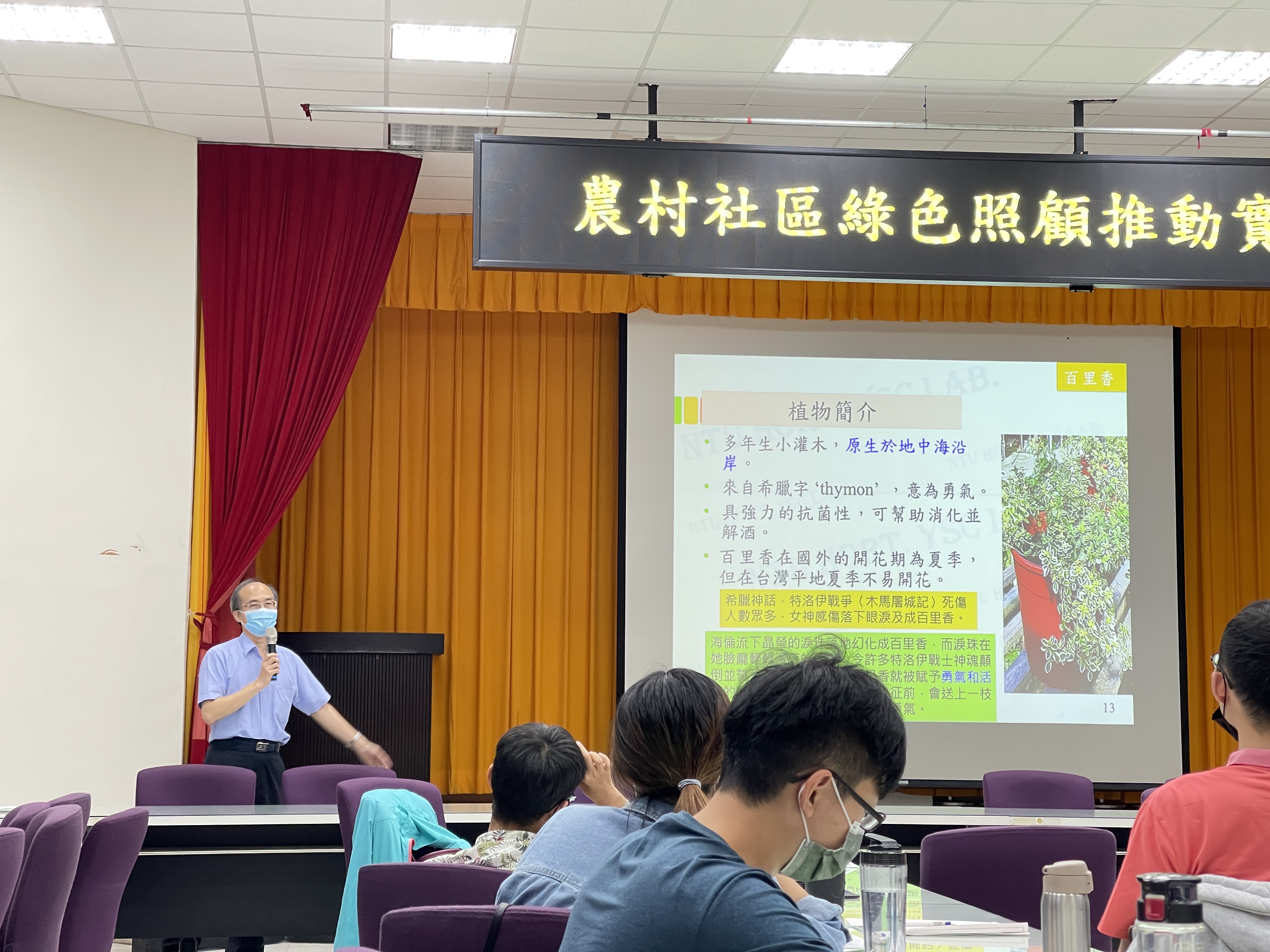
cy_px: 476
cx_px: 635
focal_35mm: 64
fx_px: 2348
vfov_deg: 22.9
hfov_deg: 30.3
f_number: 2.2
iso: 250
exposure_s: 1/60
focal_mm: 7.5
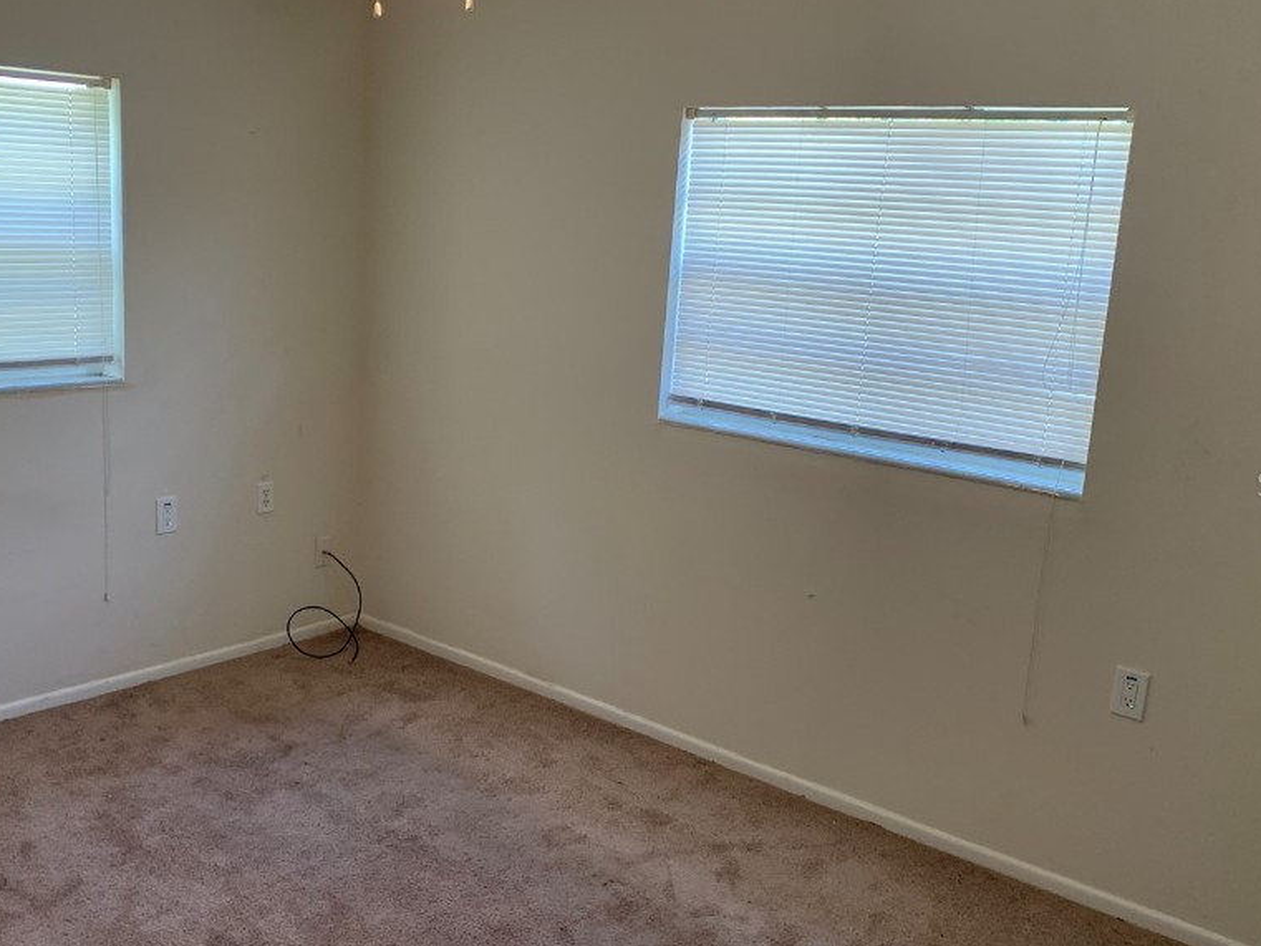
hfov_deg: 52.5
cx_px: 565
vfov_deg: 40.7
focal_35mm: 35
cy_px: 484
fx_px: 1275
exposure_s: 1/60
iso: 64
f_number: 1.8
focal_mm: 4.25
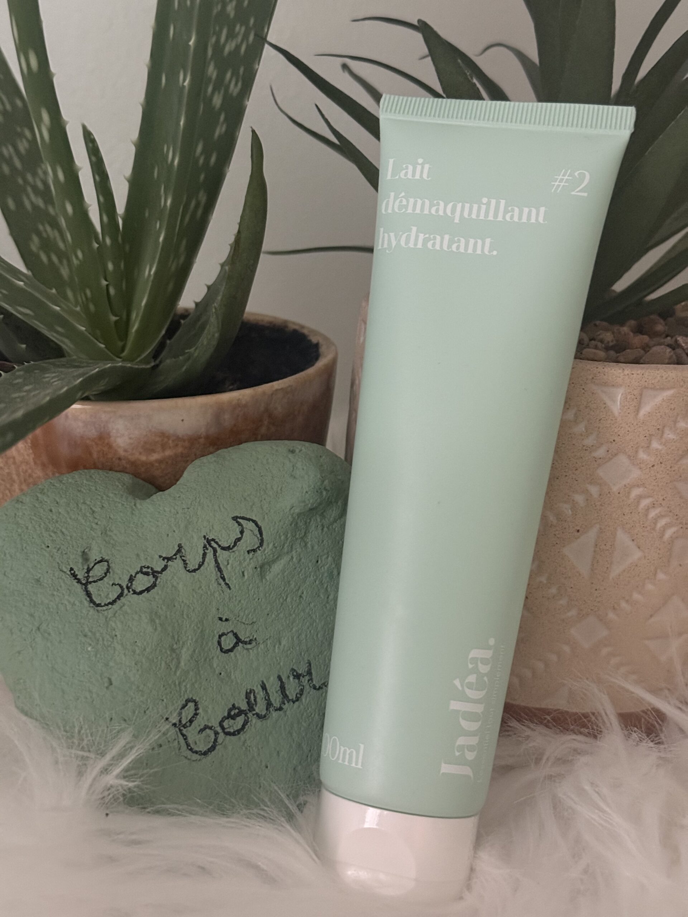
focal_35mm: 48
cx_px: 344
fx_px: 1272
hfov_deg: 30.3
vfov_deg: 39.7
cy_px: 458
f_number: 1.78
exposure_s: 1/25
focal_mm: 6.76
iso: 640
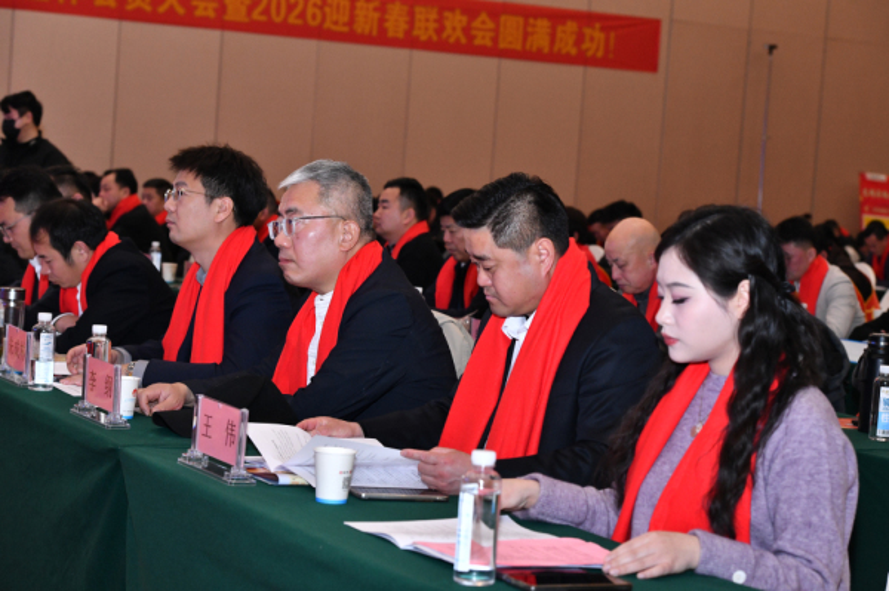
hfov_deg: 23.9
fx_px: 2097
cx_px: 444
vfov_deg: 16.0
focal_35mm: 85
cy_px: 296
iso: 1600
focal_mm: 85
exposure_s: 1/160
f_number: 7.1
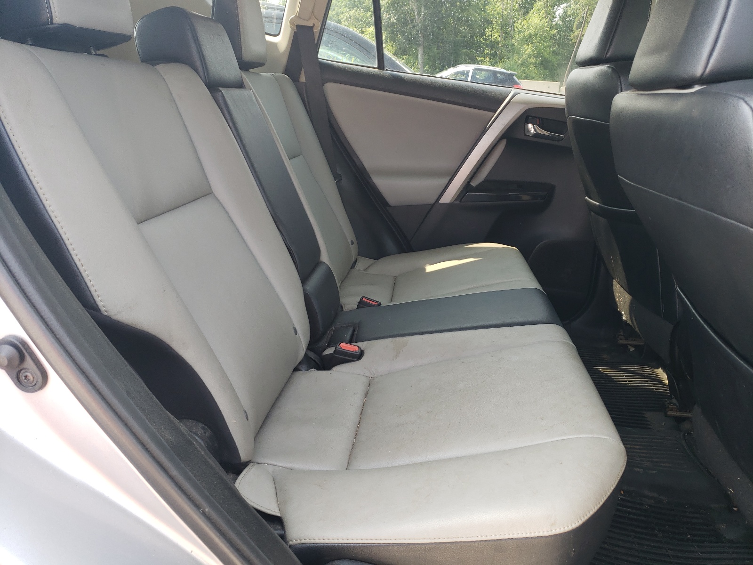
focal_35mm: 26
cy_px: 282
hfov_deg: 67.3
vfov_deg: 53.1
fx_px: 566
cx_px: 376
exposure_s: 1/114
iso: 50
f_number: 1.5
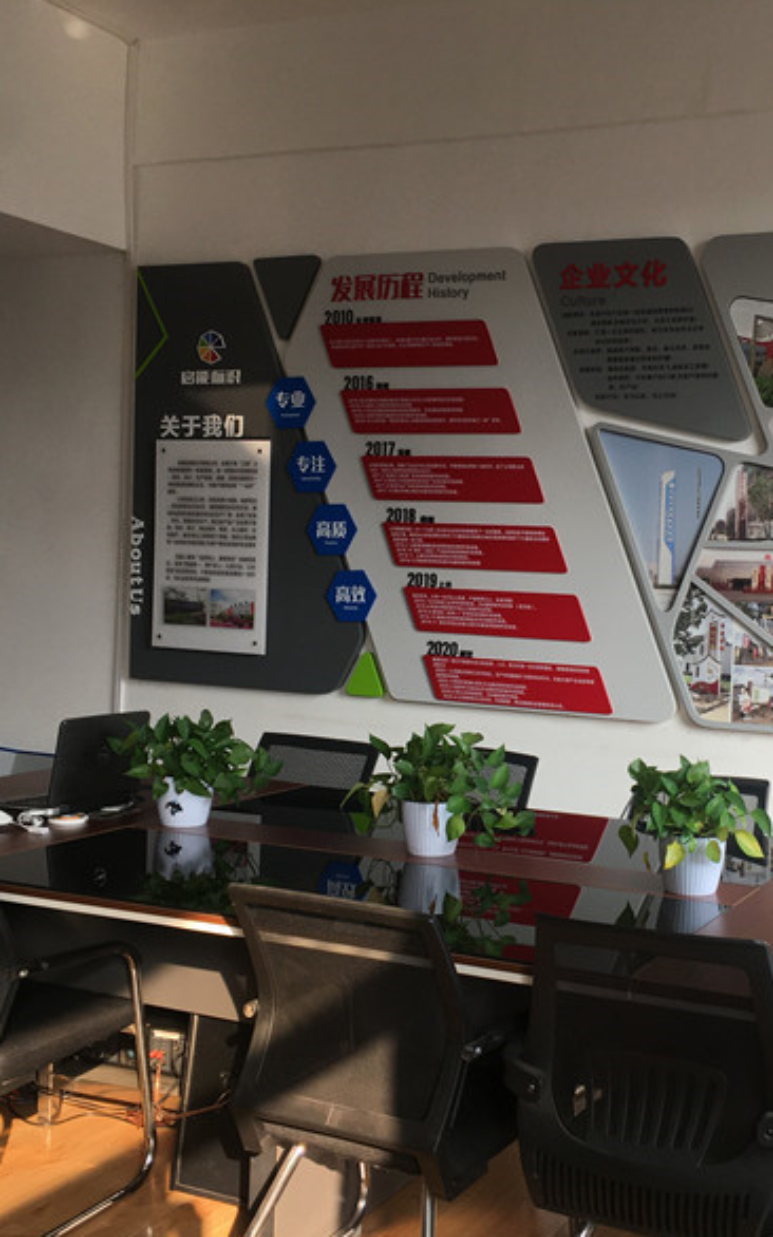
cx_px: 574
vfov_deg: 47.2
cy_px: 627
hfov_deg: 30.1
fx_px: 1416
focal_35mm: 42
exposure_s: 1/100
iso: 32
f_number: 2.2
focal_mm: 4.15
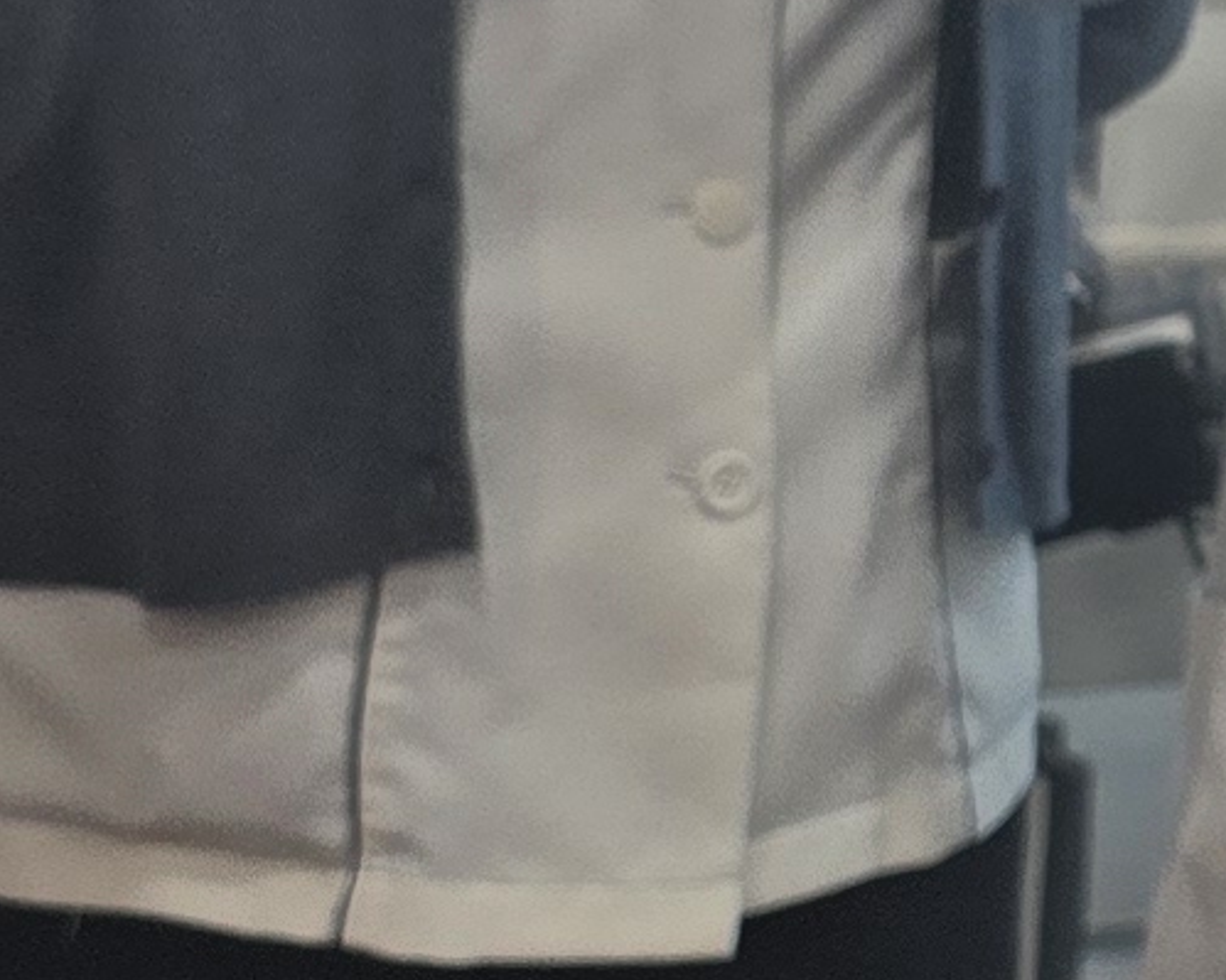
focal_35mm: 180
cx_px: 2749
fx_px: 6530
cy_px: -263
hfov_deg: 9.7
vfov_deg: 8.5
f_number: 1.7
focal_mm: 6.3
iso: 50
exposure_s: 1/120
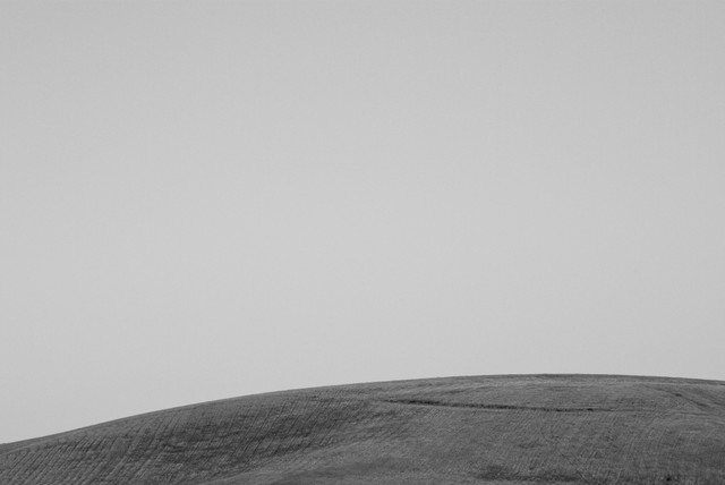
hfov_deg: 10.2
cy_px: 242
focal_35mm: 202
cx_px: 362
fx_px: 4082
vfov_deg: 6.8
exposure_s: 1/180
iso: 200
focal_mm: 135
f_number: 16
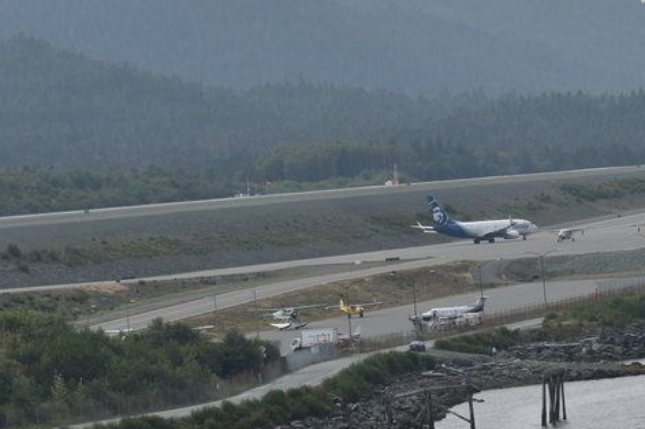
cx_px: 625
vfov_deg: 4.5
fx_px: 5443
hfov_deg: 6.8
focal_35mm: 304
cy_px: 201
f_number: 9
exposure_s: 1/250
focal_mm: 112
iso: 100
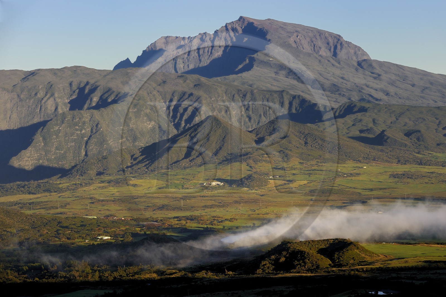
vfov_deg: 11.4
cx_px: 223
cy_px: 148
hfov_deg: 17.1
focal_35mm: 120
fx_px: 1485
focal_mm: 120
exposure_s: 1/250
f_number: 8
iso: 200
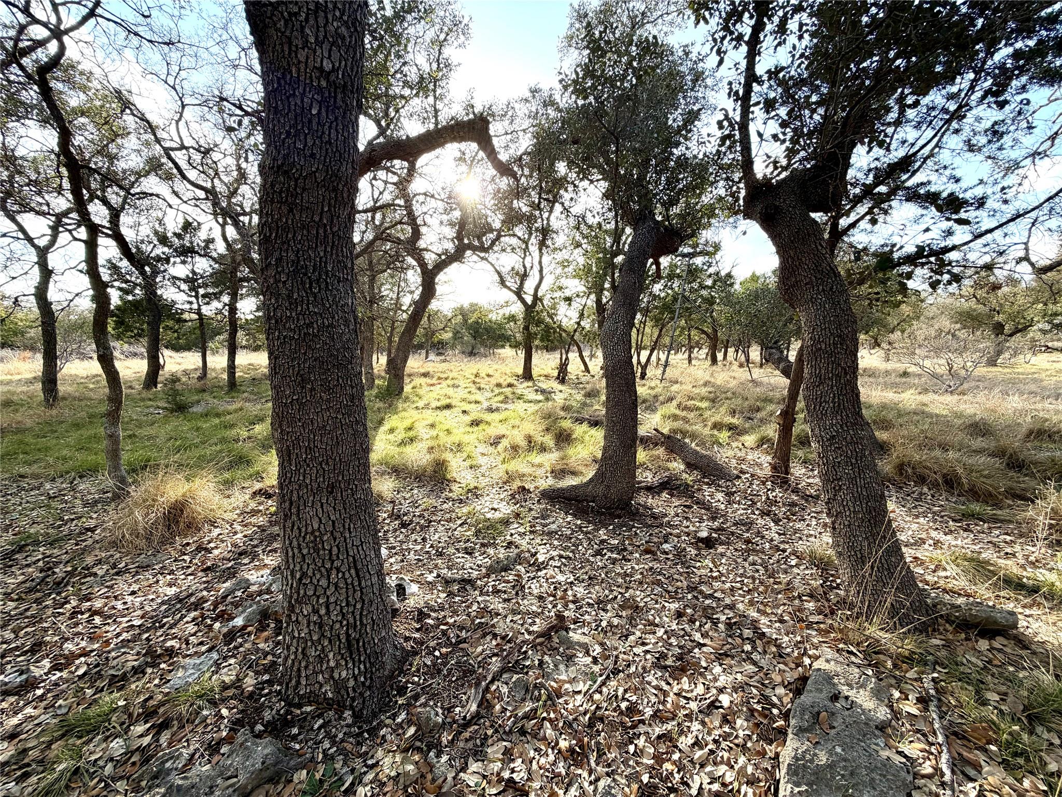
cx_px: 531
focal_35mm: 14
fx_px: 430
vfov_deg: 85.7
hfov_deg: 102.1
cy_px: 398
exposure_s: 1/502
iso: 50
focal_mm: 2.22
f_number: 2.2
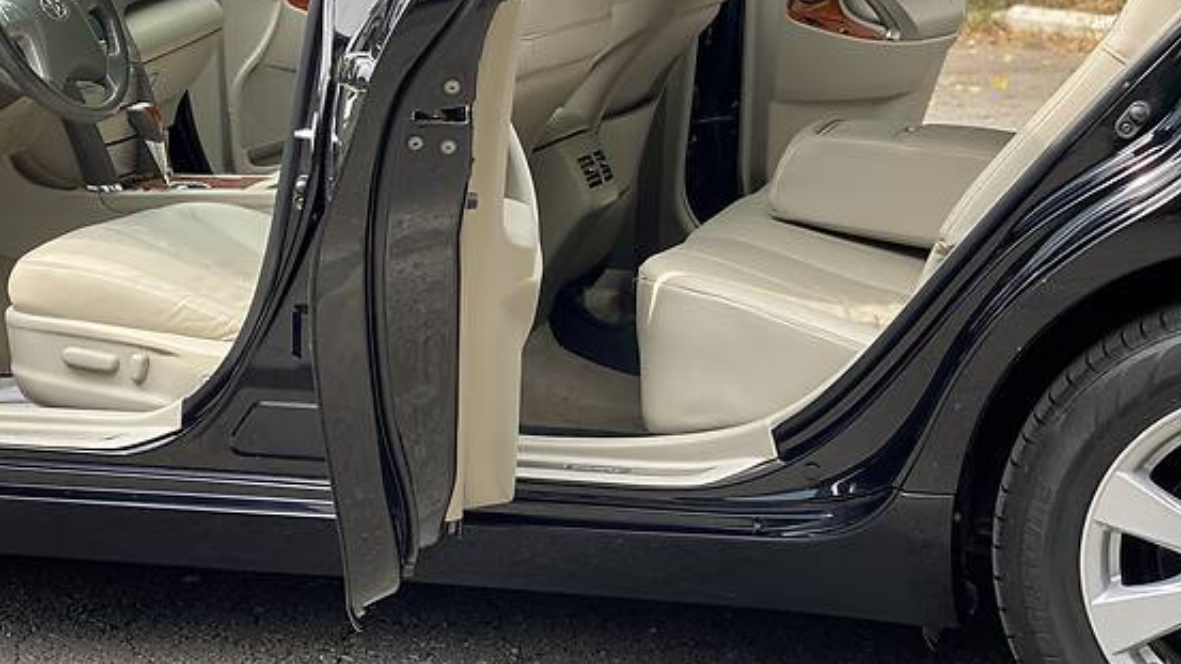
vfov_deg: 14.7
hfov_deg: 25.9
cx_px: 547
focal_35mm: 82
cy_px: 201
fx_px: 2568
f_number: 2
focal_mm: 6
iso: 20
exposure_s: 1/124
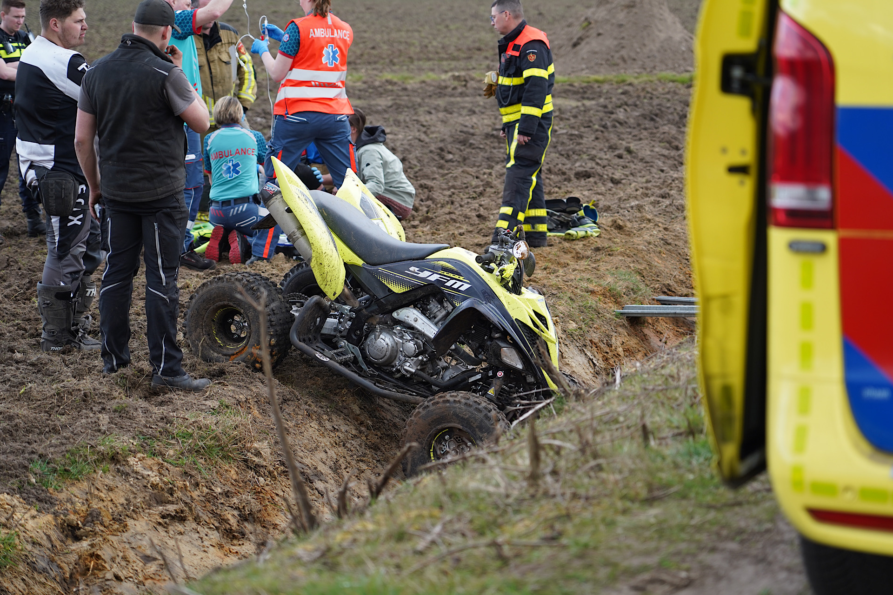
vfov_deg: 13.0
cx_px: 446
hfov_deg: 19.5
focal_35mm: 105
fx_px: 2604
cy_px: 298
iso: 250
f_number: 4
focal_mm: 105
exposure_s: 1/160
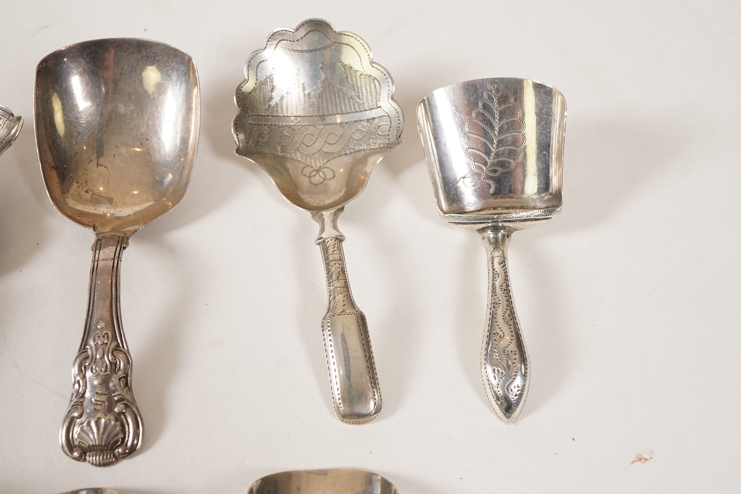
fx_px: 926
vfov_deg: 29.9
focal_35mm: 45
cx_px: 370
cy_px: 247
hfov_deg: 43.6
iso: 400
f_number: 16
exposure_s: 1/125
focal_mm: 30
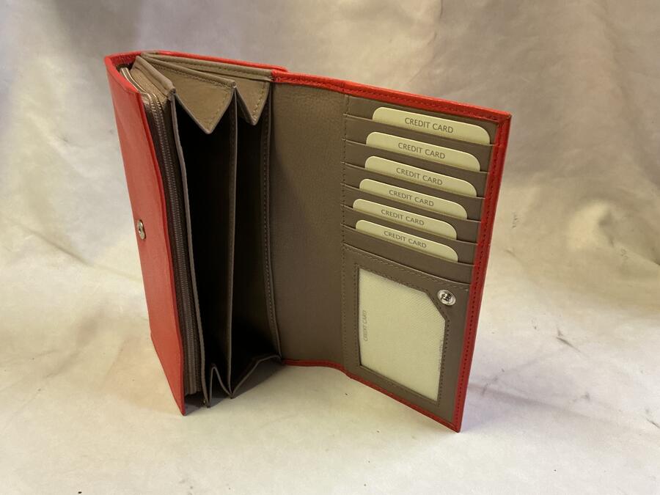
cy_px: 248
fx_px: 553
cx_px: 330
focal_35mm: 29
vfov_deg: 48.2
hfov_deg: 61.7
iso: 160
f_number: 1.8
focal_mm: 3
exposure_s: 1/50
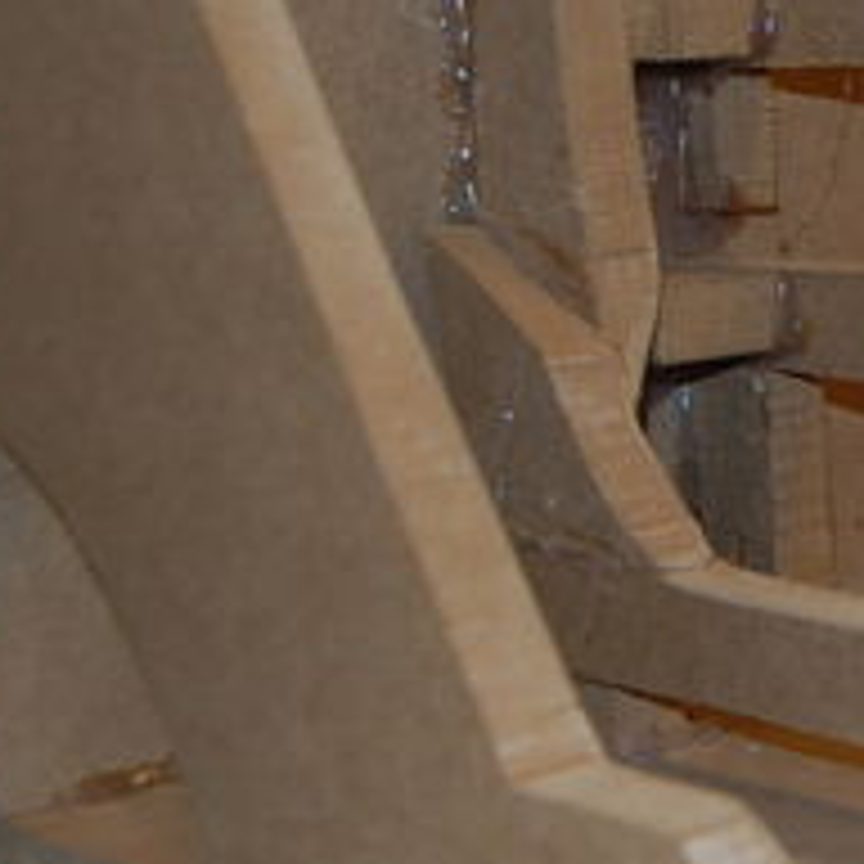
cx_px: 1161
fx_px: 2400
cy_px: 266
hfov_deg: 18.8
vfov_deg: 20.3
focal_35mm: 85
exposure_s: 1/60
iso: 400
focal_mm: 20
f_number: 3.8
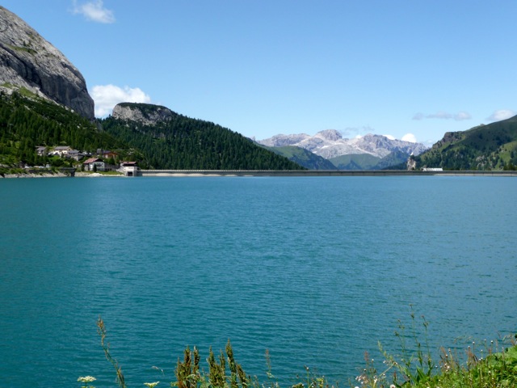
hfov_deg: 38.2
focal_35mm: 50
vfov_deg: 29.1
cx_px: 258
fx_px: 747
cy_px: 194
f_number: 4.2
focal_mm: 8.5
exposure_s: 1/800
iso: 100
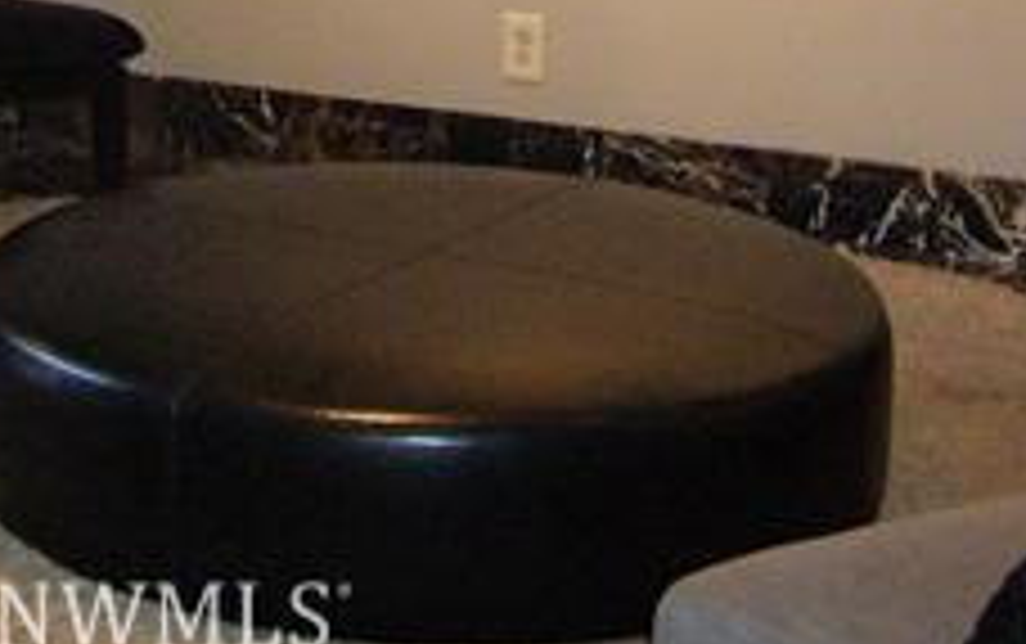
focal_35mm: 104
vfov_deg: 12.0
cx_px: 99
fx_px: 2911
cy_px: -315
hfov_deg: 19.6
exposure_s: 1/30
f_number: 2.8
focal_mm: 5.8
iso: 400
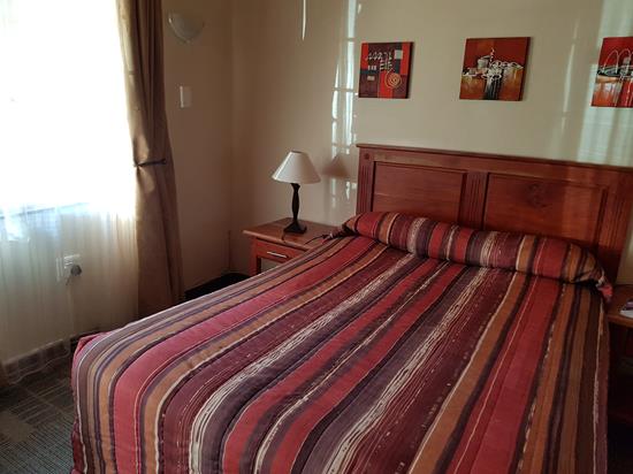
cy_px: 237
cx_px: 316
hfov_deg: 67.3
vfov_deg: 53.0
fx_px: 475
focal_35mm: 26
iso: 160
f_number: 1.7
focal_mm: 4.2
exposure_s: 1/50
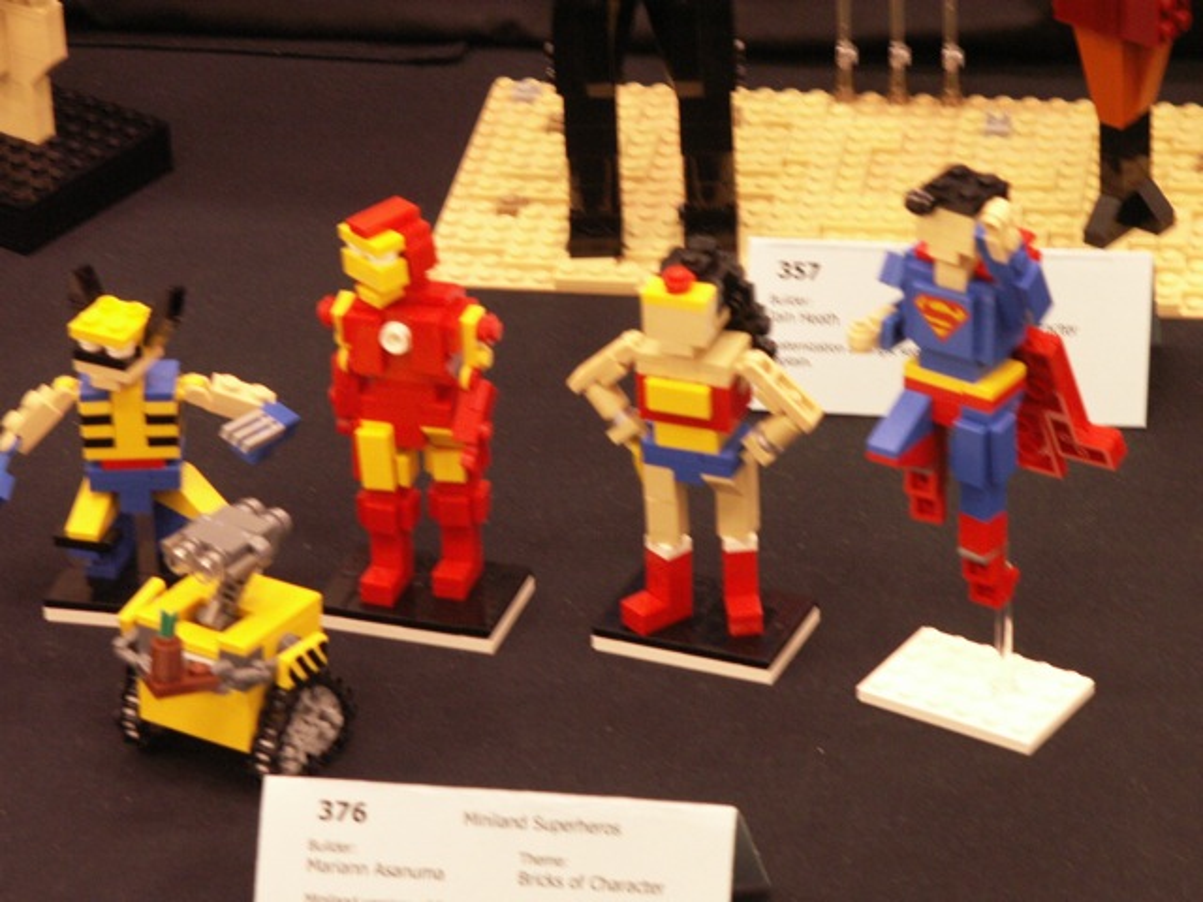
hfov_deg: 13.5
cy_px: 451
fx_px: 5074
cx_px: 602
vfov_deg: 10.2
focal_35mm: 146
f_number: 4
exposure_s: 1/10
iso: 160
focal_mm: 23.88
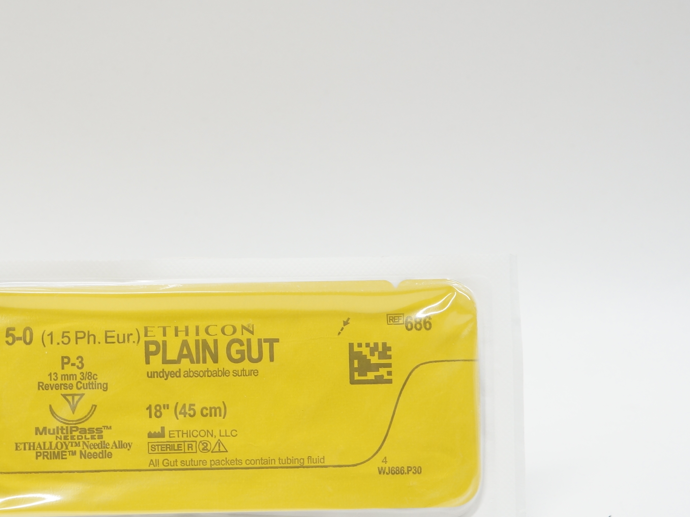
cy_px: 379
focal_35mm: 77
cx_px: 207
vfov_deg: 19.1
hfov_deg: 25.2
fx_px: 1533
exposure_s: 1/40
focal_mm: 29
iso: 400
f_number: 7.1
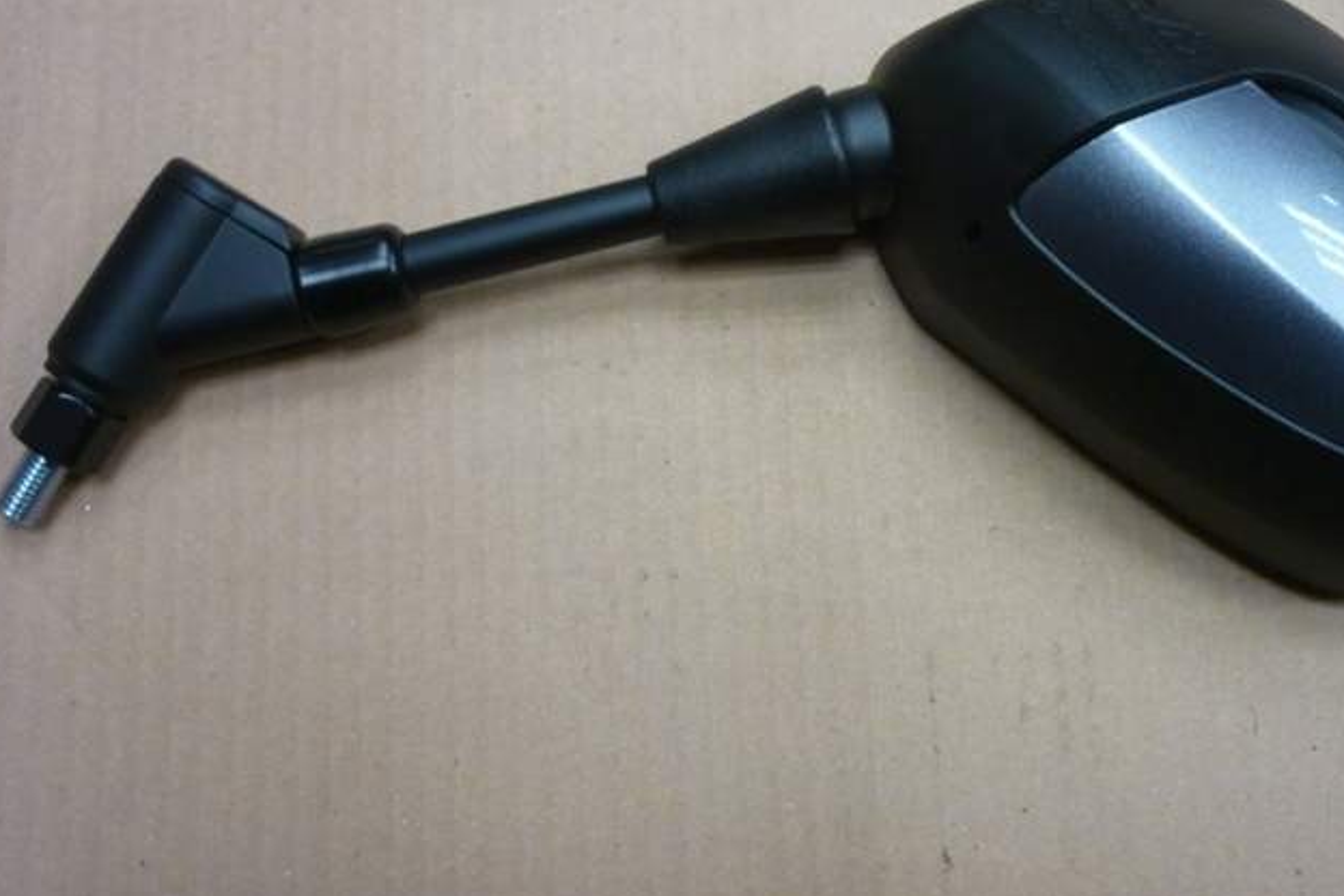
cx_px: 799
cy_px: 332
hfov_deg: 44.3
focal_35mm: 44
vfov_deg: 30.4
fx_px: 1643
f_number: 2.8
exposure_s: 1/30
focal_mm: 5.5
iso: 200
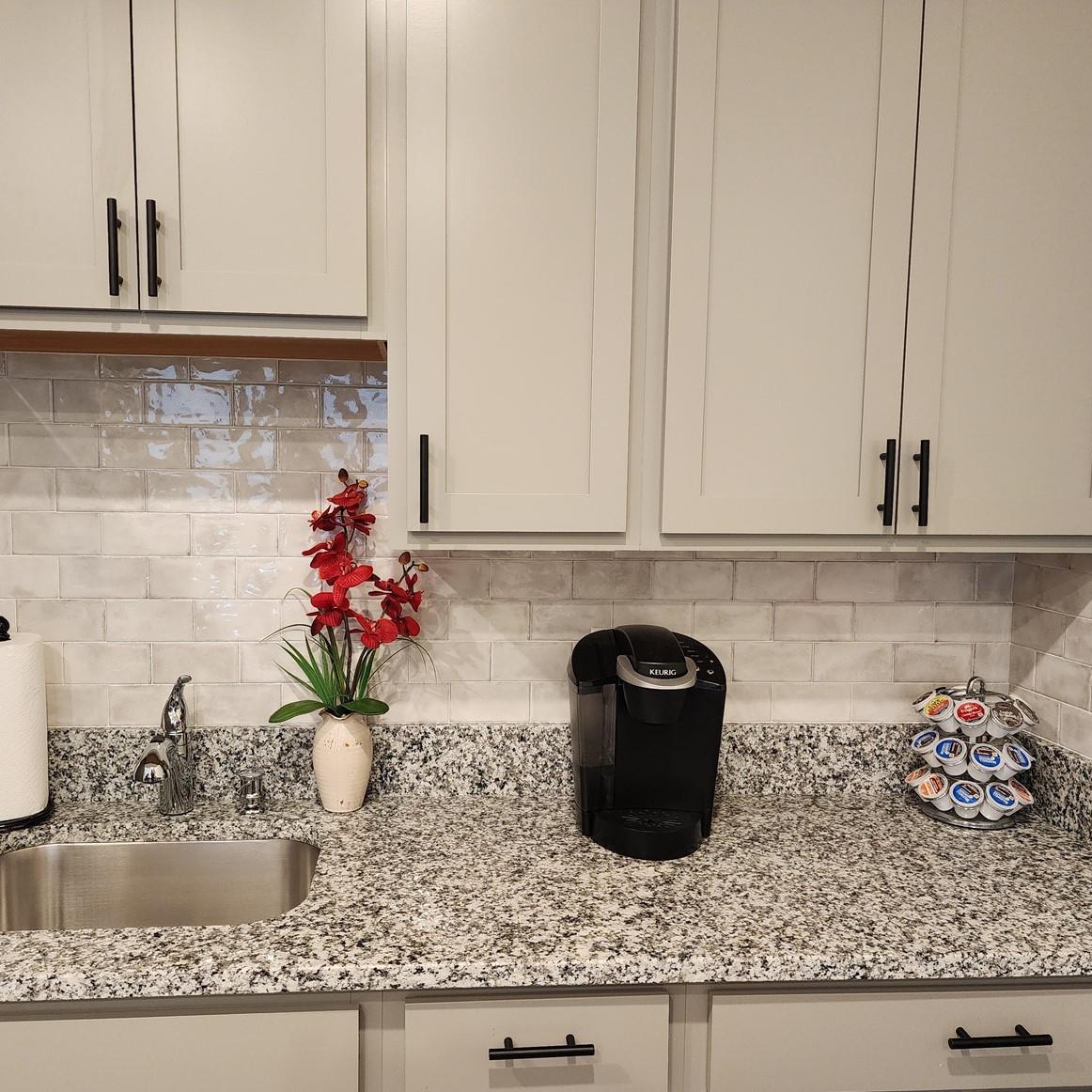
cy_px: 558
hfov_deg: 57.2
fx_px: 999
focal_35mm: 28
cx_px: 496
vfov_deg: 57.3
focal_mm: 6.4
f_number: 1.8
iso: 640
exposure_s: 1/120
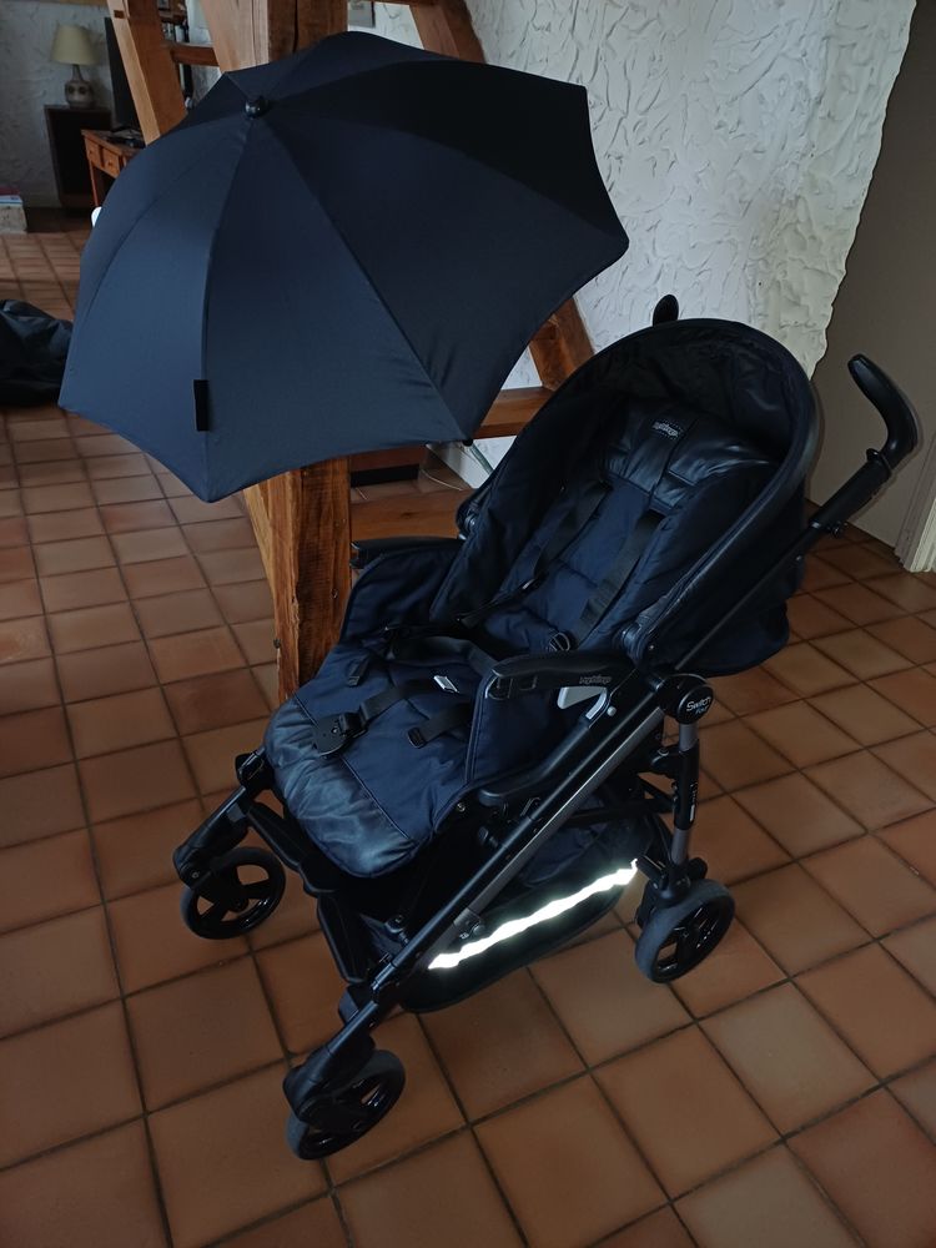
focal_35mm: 25
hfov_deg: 54.9
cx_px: 468
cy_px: 624
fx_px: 901
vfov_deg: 69.4
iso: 320
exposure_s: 1/50
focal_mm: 4.65
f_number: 1.8
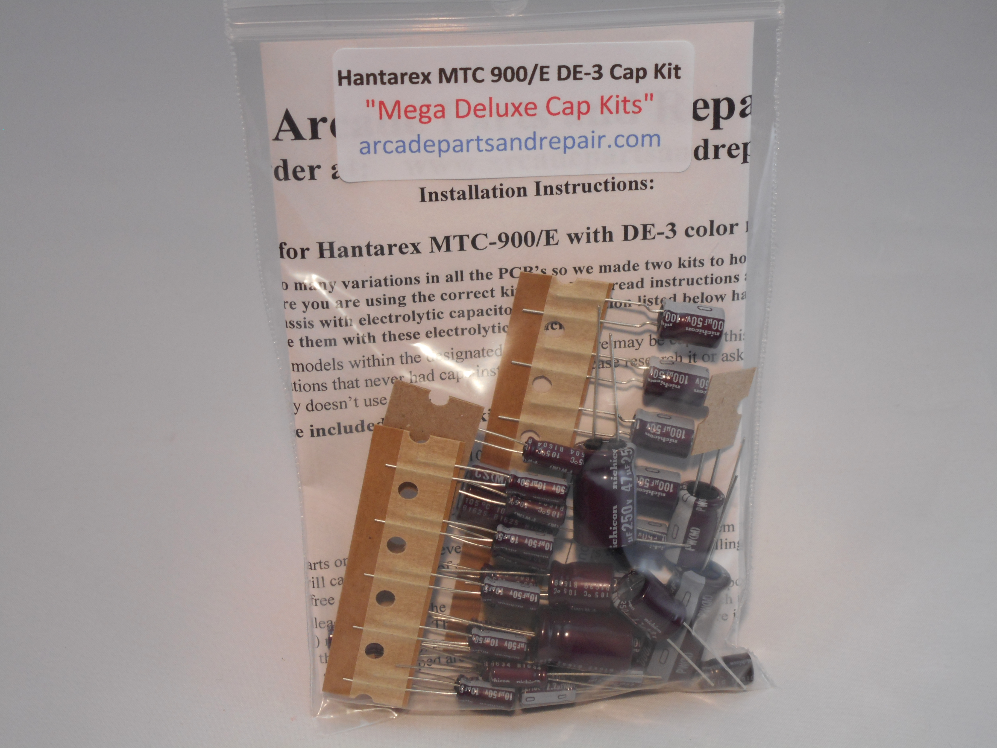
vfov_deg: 21.9
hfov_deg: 29.0
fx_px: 1930
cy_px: 374
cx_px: 498
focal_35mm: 67
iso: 140
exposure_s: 1/30
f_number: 5.3
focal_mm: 12
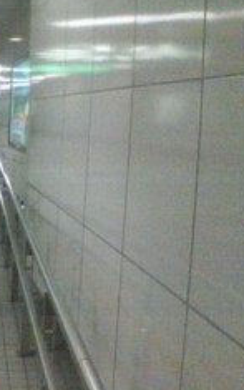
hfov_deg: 20.6
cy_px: 207
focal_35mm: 59
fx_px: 627
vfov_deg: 34.5
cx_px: -50
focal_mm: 3.73
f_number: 3.5
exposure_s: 1/120
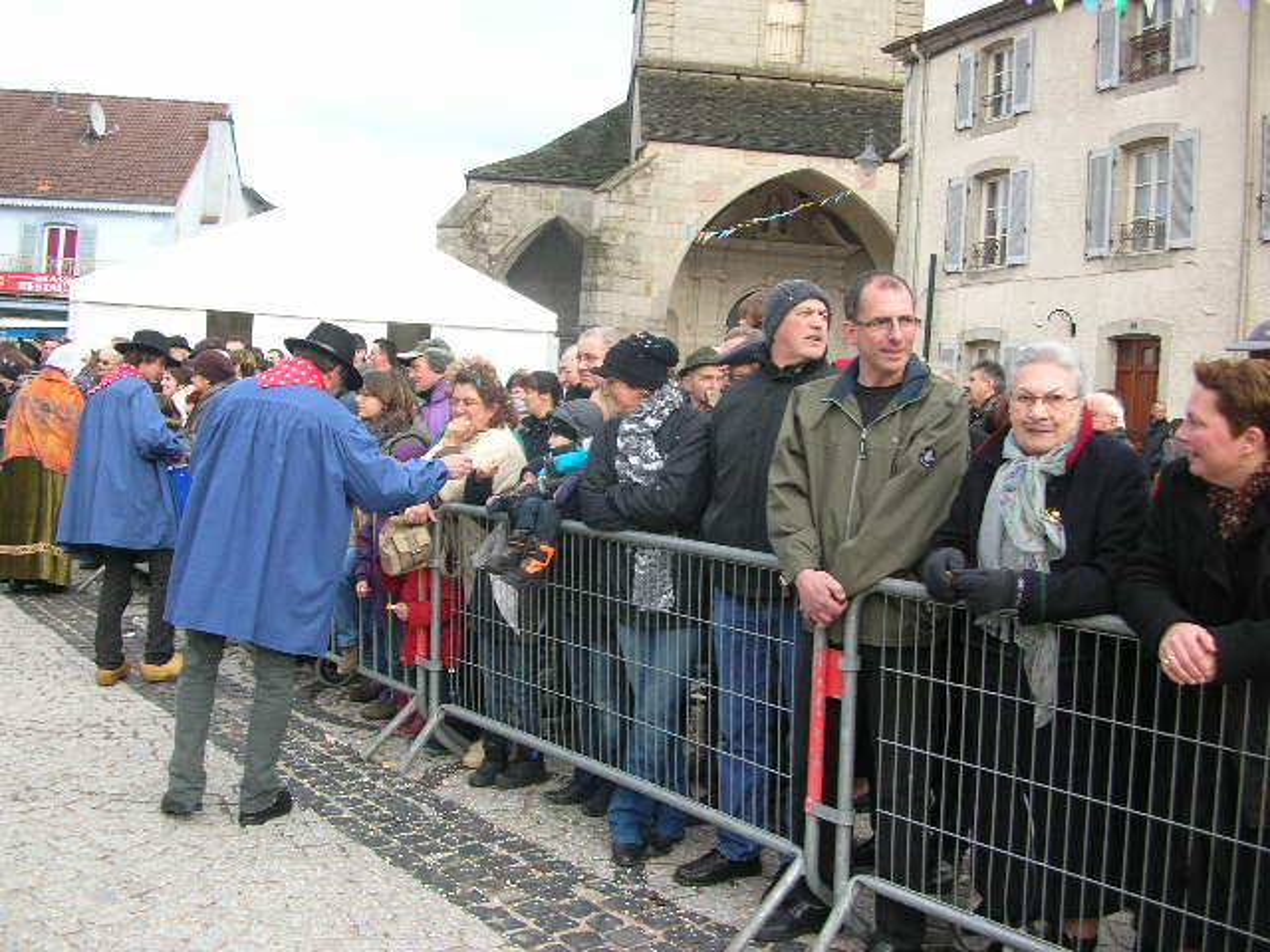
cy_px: 476
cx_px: 635
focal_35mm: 35
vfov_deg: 40.7
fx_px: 1284
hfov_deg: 52.6
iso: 50
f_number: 2.8
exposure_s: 1/171
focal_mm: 5.8
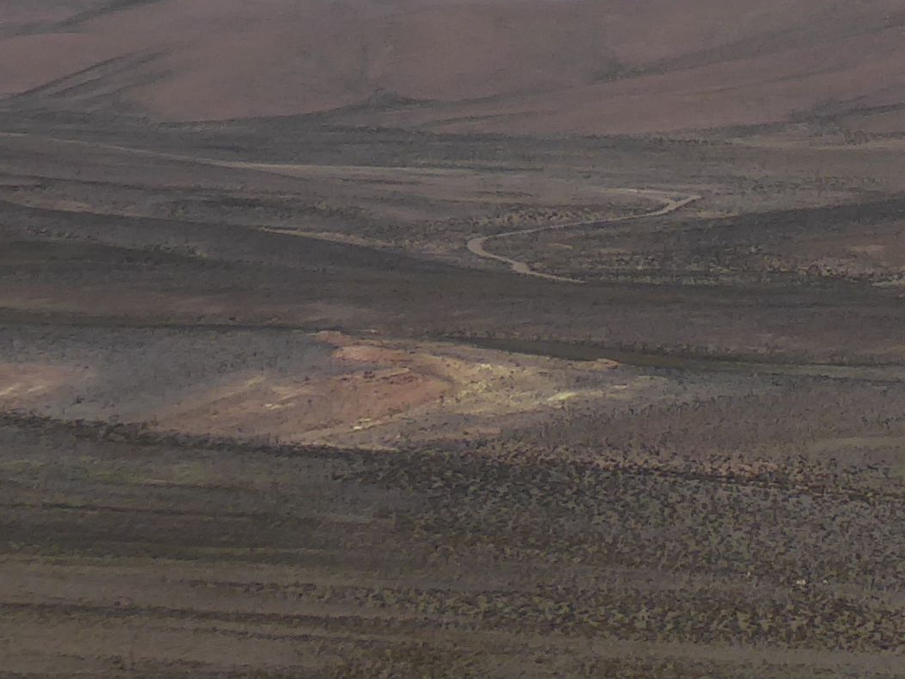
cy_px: -263
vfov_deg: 2.4
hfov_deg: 3.3
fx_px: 15899
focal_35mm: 608
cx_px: 787
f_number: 5.4
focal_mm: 25.6
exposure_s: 1/800
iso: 80
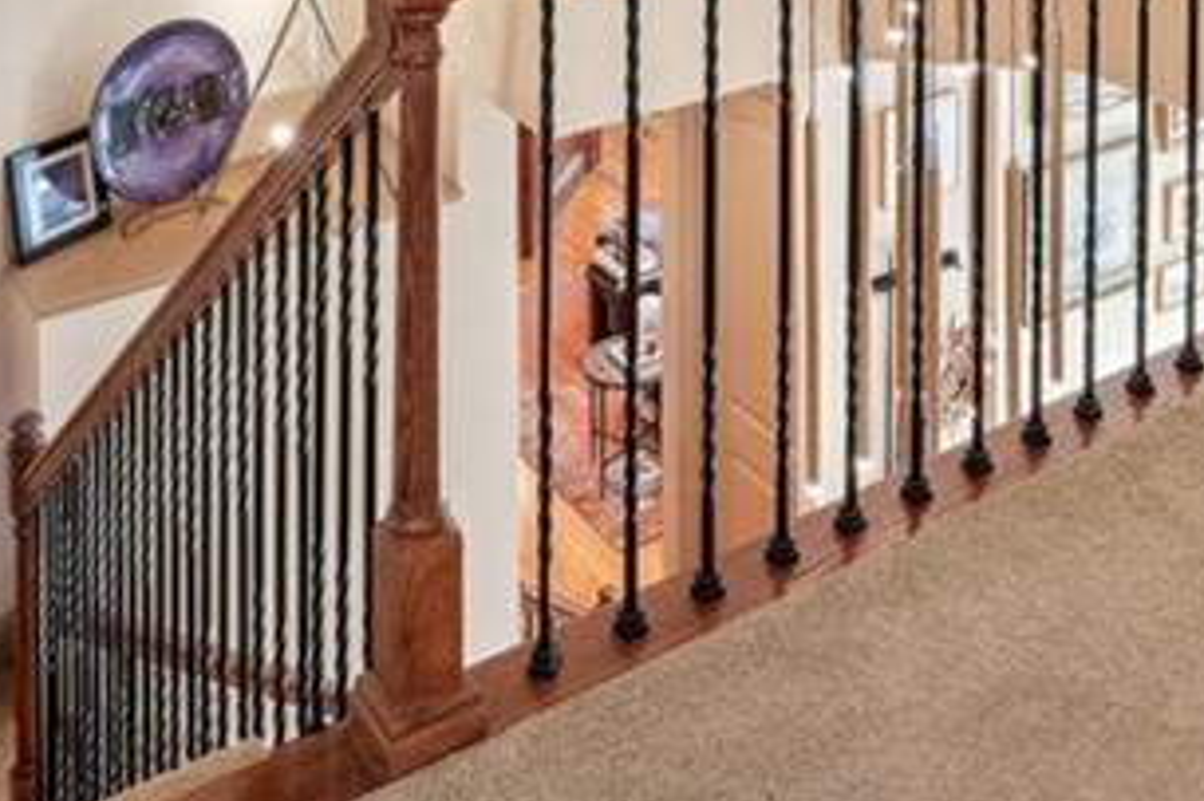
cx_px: 821
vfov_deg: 22.3
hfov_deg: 41.3
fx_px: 1571
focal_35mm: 47
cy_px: -475
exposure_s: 1/8
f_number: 8
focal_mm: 14
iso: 320
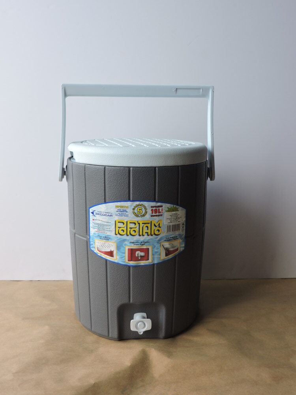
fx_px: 399
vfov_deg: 52.6
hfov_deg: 40.7
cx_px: 148
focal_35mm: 35
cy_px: 198
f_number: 3.3
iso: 100
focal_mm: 6.2
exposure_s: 1/100
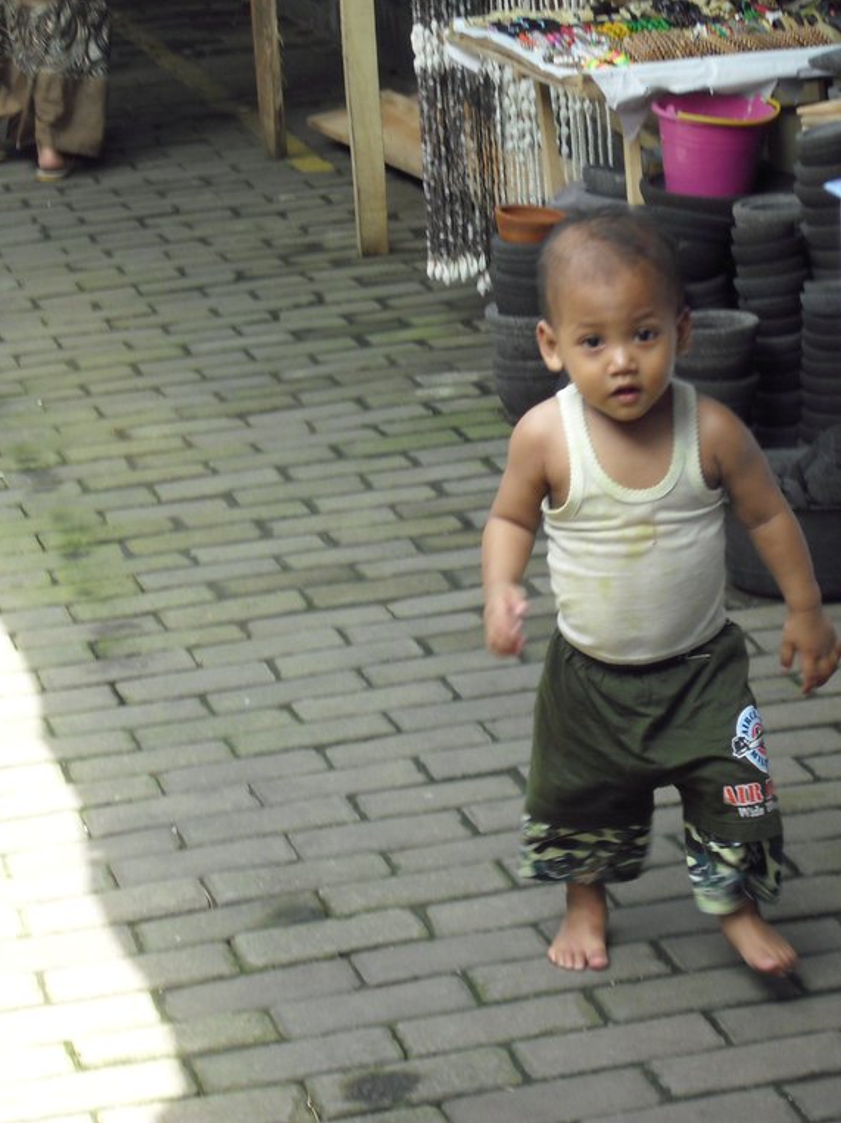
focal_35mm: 125
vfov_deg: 15.8
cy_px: 559
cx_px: 629
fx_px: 4051
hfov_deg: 11.8
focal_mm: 15.3
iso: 100
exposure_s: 1/60
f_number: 4.7
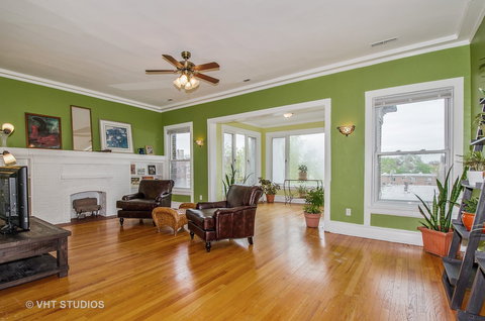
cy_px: 160
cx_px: 242
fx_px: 222
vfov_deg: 71.8
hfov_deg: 95.1
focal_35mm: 16
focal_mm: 11
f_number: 9
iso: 320
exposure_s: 1/60
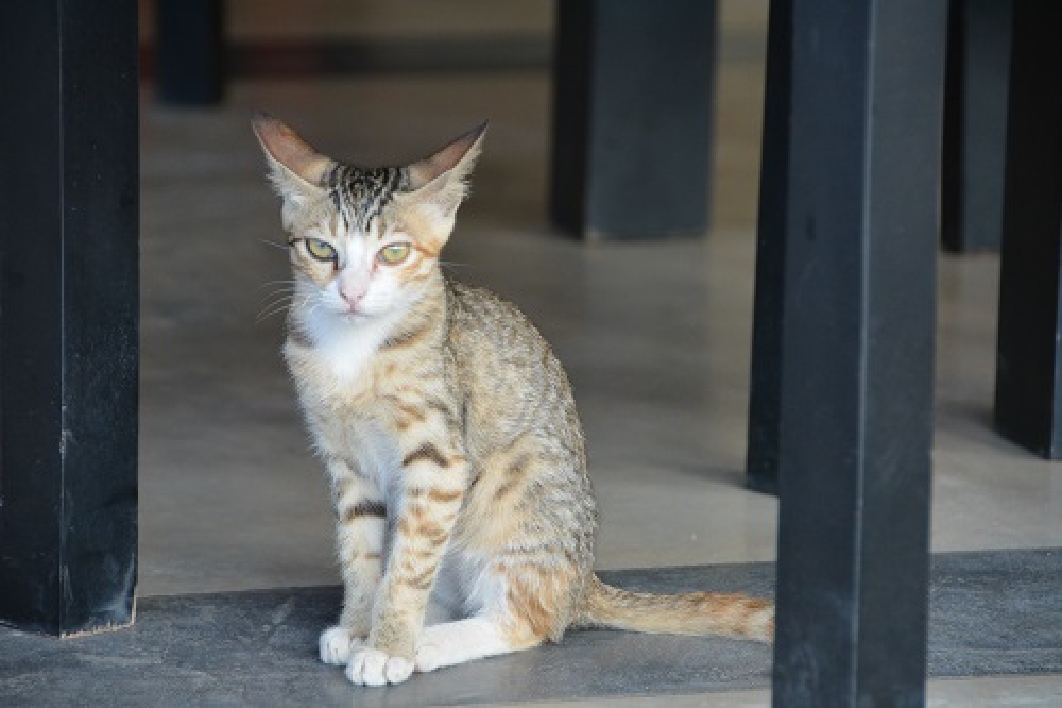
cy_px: 354
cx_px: 531
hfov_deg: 9.2
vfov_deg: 6.1
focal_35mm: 225
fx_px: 6635
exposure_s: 1/125
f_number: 5.6
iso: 1250
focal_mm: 150
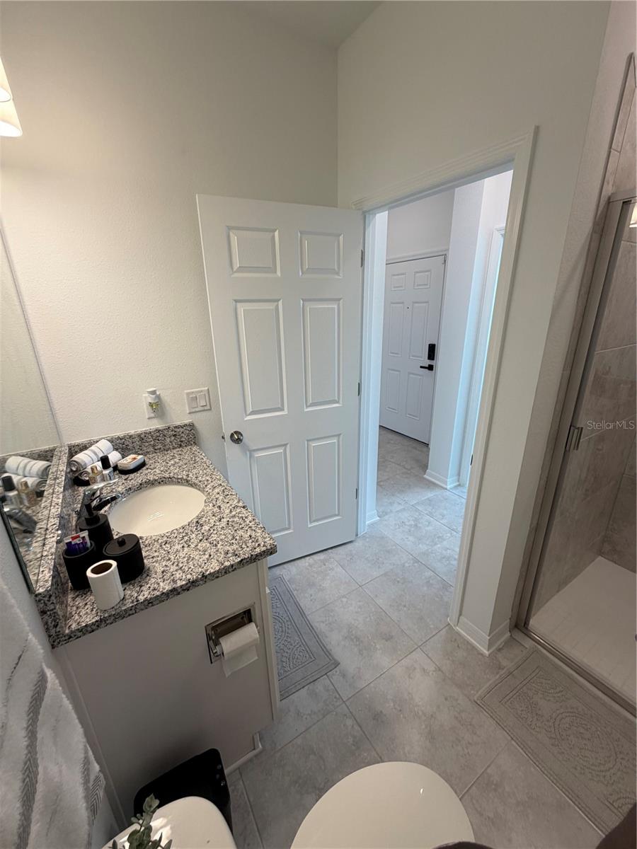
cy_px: 424
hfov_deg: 85.7
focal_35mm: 14
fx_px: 344
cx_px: 318
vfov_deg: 102.1
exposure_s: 1/120
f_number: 2.2
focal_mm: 2.22
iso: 125
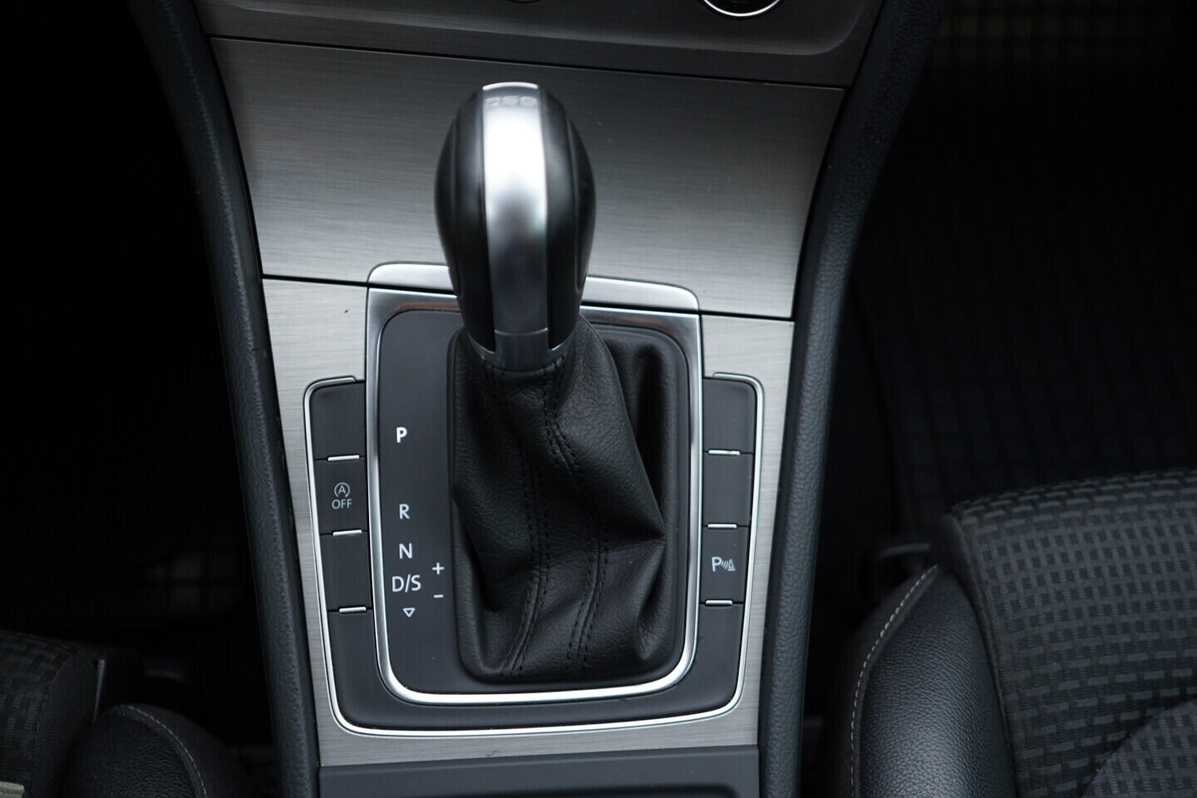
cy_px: 399
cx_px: 598
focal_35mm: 36
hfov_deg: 53.1
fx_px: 1197
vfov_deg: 36.9
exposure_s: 1/40
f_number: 2.8
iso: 160
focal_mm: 24
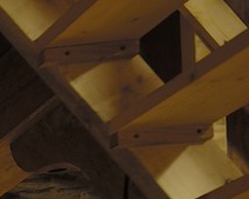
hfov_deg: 8.8
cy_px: 559
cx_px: -682
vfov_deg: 9.8
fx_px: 944
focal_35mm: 128
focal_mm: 12
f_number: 5.6
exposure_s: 3
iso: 100
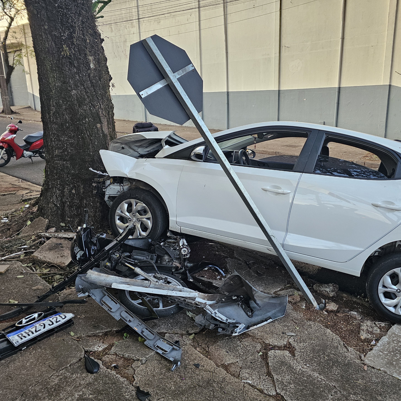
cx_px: 245
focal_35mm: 28
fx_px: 367
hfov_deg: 56.8
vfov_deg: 57.3
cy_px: 203
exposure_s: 1/120
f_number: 1.7
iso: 200
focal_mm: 6.3
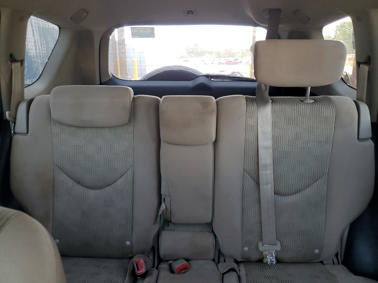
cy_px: 142
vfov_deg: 53.1
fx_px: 284
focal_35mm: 26
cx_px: 189
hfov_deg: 67.3
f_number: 1.5
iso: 85
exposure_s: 1/120
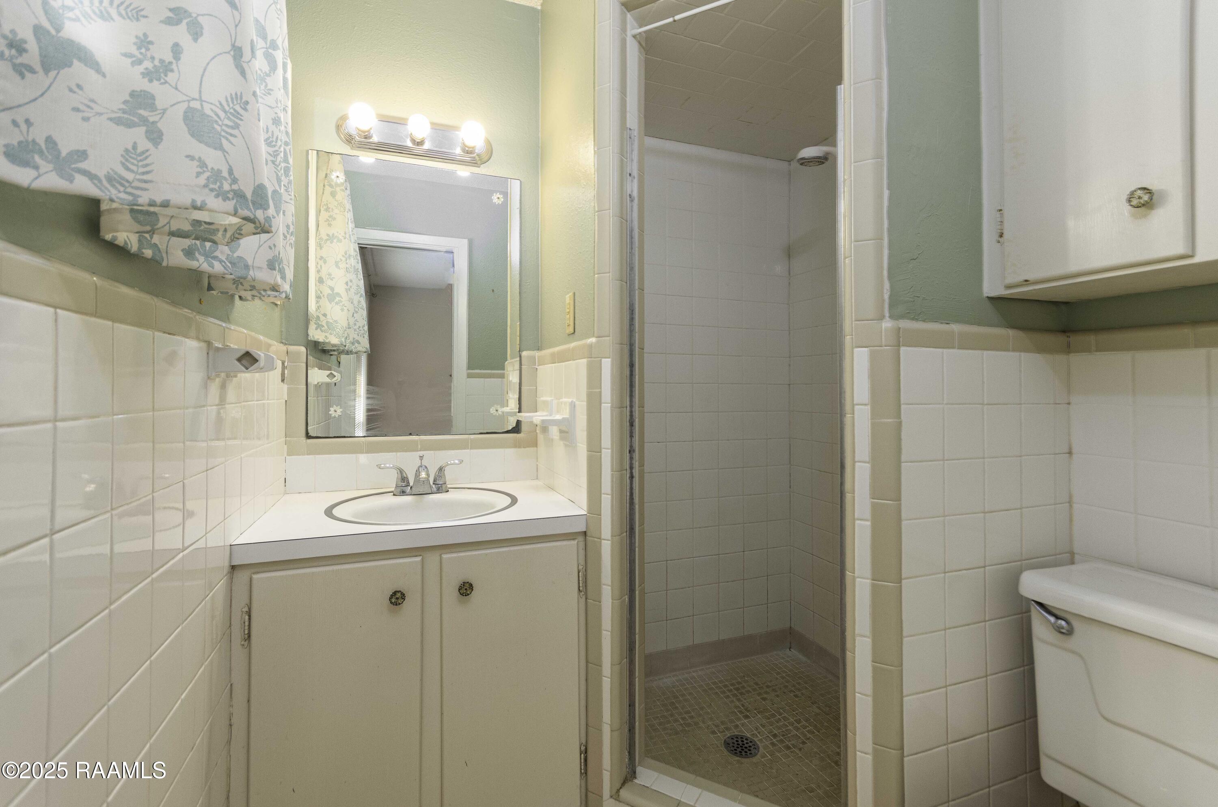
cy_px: 404
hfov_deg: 100.5
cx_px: 609
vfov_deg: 77.1
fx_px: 507
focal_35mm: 15
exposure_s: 1/50
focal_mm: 10
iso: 400
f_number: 8
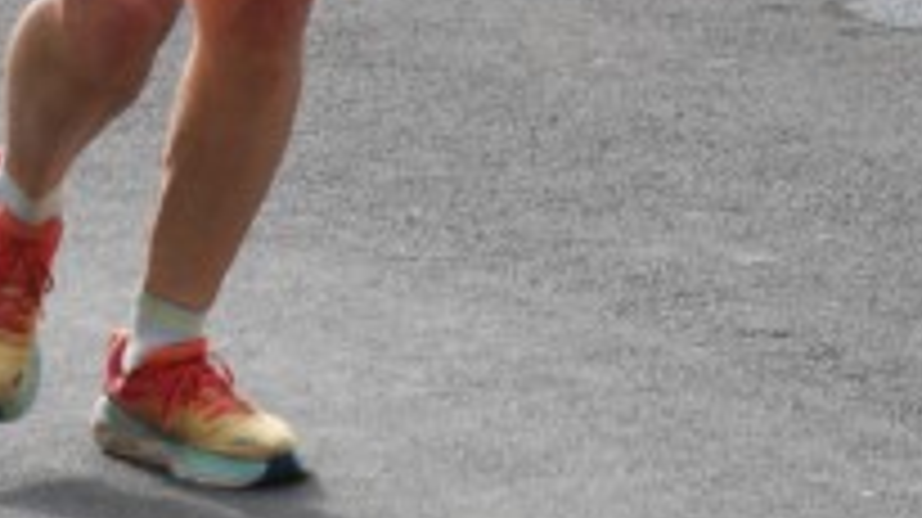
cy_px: -374
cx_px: 349
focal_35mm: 346
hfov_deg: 6.3
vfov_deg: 3.5
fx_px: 8442
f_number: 5.6
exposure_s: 1/1000
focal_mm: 75
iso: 1000
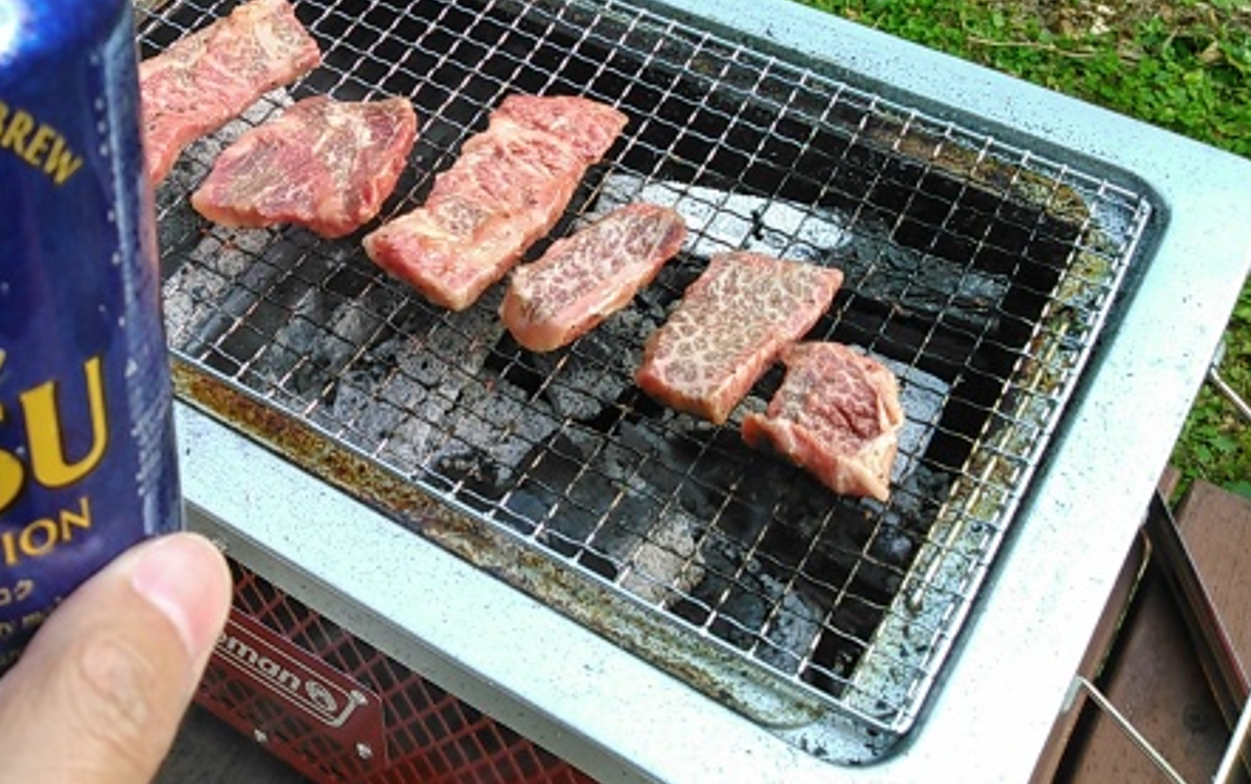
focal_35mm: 46
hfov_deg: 42.5
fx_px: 1570
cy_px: 198
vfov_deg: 27.7
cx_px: 365
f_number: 2.4
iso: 100
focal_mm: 4
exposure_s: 1/73.9
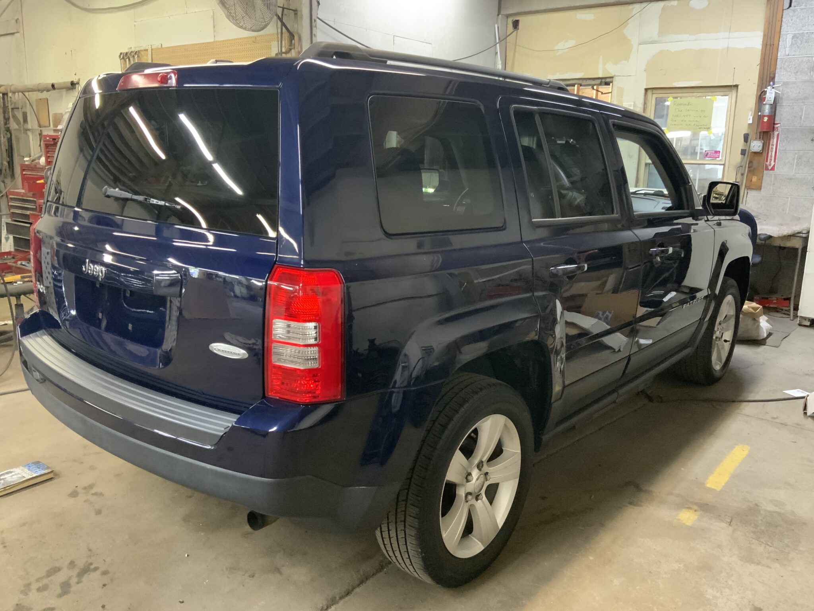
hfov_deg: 61.7
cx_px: 407
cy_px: 306
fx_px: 682
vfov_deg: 48.2
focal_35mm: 29
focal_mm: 3
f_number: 1.8
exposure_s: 1/30
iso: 400
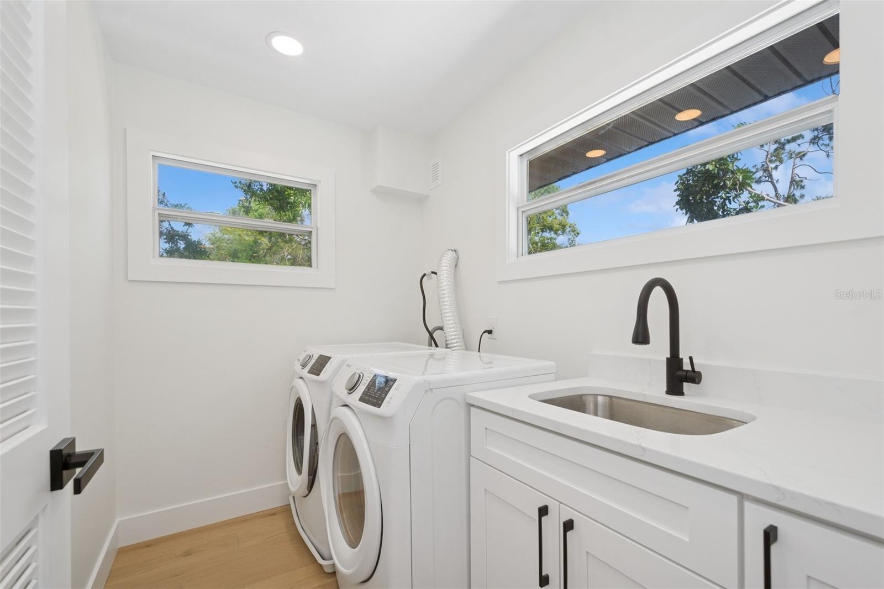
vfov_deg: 77.3
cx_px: 442
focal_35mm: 15
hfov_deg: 100.4
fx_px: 368
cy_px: 294
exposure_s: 1/40
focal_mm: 10
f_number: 8
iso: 200
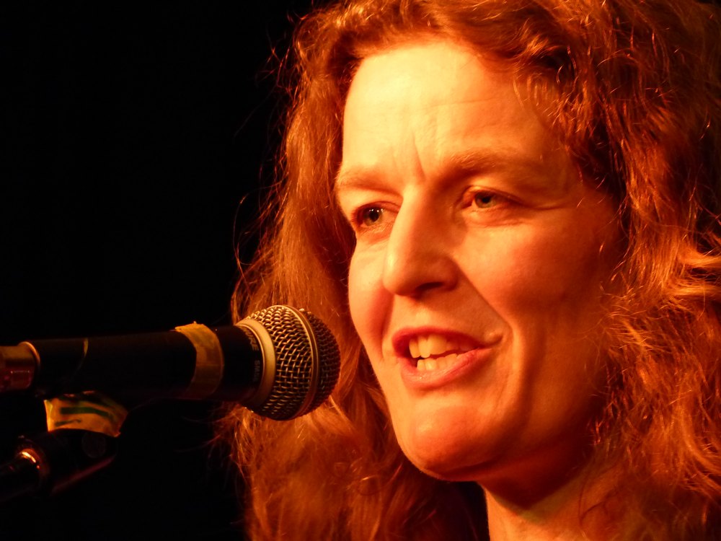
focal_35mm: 379
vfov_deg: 3.9
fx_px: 7894
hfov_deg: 5.2
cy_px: 270
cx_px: 360
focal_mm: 68.1
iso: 800
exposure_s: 1/40
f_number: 2.8
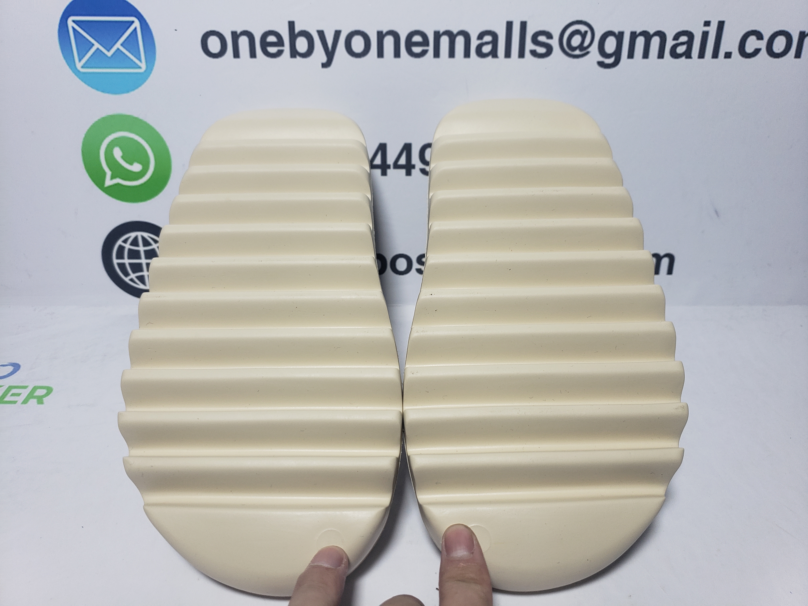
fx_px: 607
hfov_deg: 67.3
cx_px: 404
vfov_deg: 53.1
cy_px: 303
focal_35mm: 26
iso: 50
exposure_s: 1/487
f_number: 1.5
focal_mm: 4.3
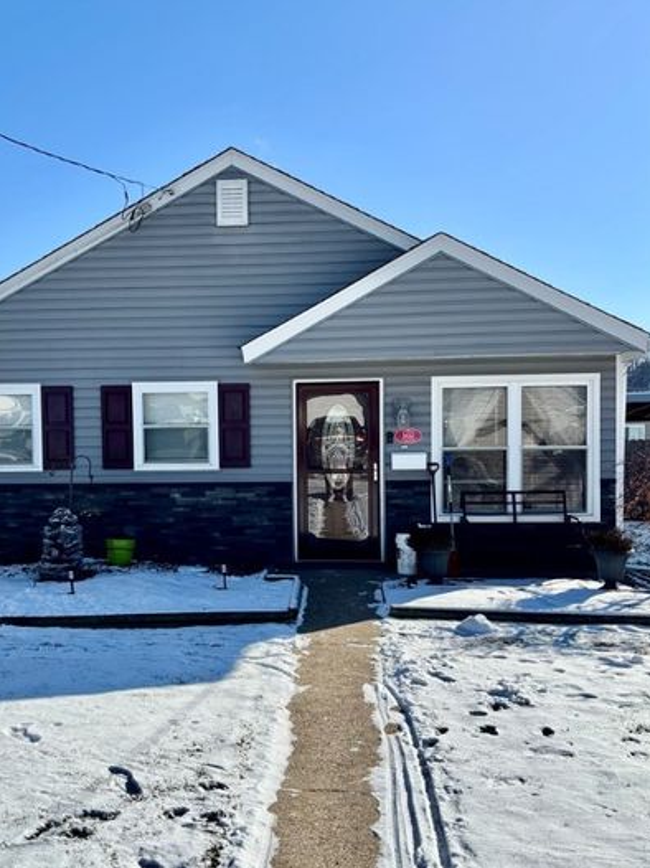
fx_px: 827
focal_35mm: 33
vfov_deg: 55.3
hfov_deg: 42.7
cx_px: 252
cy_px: 468
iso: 50
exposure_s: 1/5348
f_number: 1.6
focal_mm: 5.96
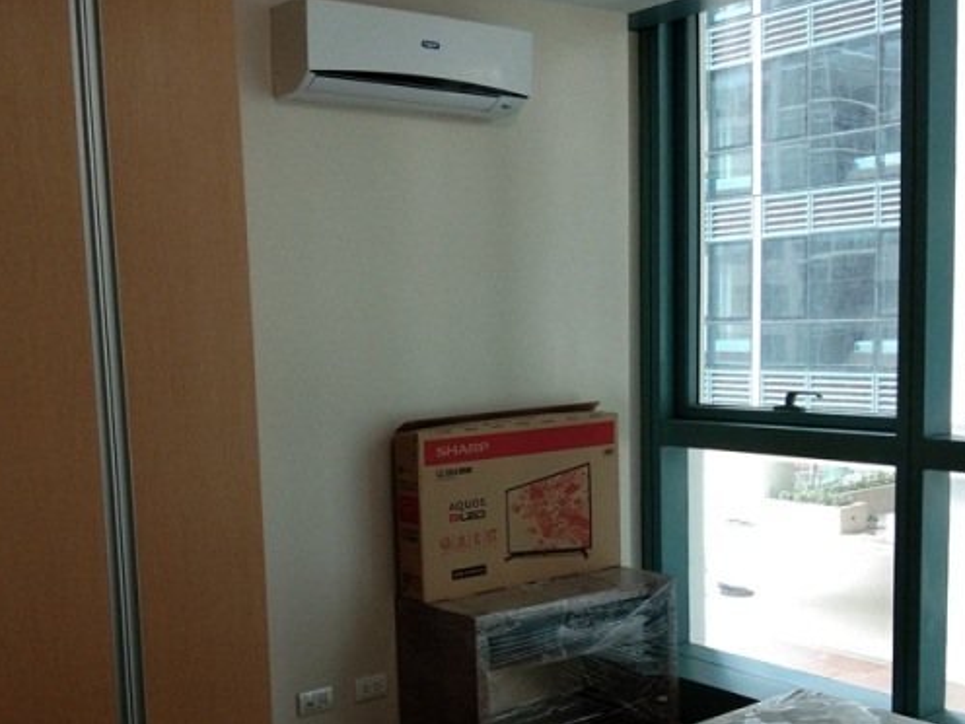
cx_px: 418
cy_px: 483
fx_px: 1394
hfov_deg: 38.1
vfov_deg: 28.9
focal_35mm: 50
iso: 100
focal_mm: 3.69
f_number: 2.2
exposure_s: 1/33.3
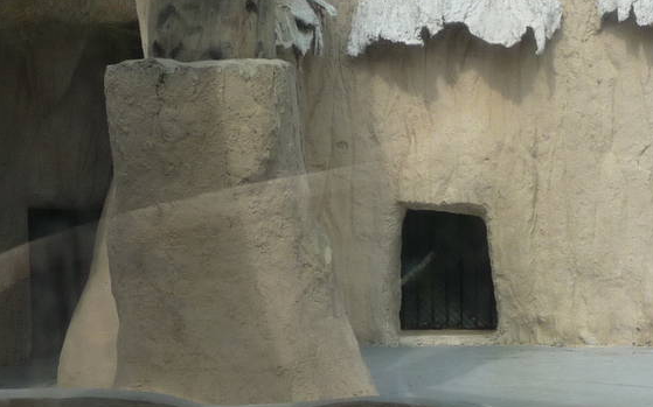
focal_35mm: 167
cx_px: 520
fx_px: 2971
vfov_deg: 7.8
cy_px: 534
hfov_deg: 12.5
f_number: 4.3
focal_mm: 9.3
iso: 100
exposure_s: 1/800
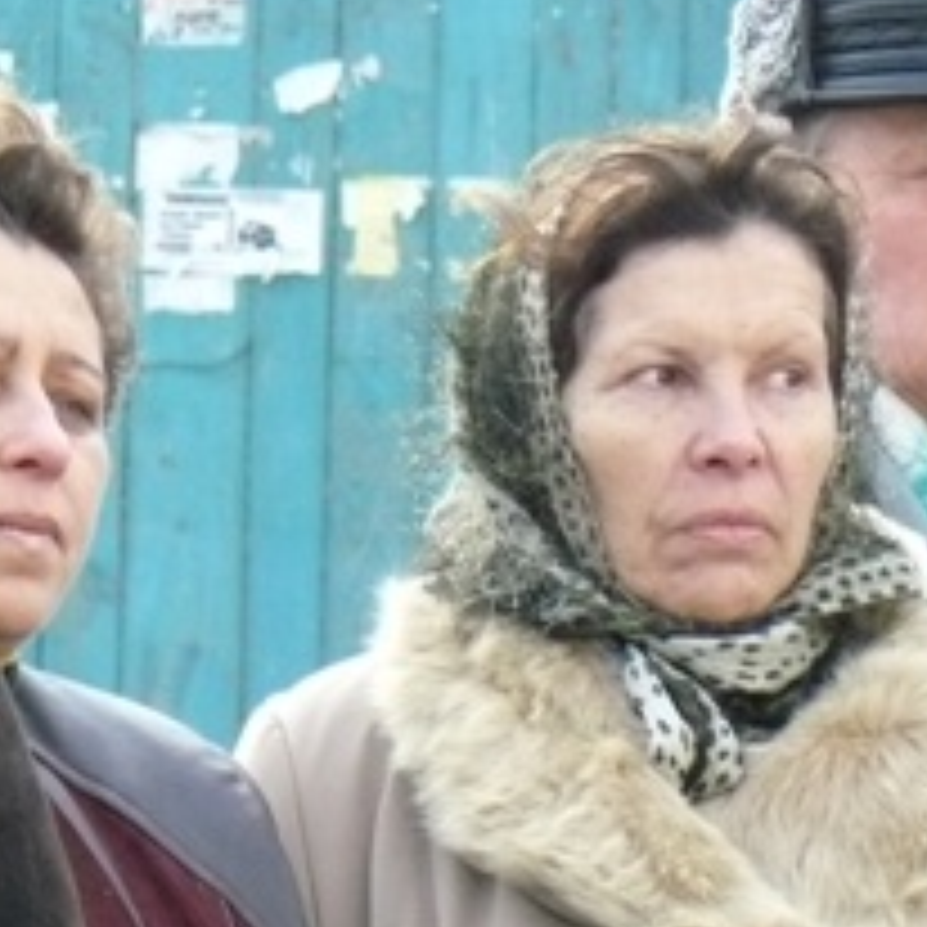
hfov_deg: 3.2
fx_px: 16755
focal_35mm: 553
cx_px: -382
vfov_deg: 3.2
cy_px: 864
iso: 400
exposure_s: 1/160
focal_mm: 33.5
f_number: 4
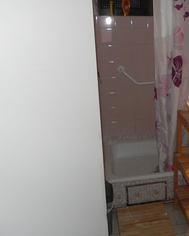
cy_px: 110
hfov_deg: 33.0
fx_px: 301
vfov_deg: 42.9
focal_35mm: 43
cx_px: 172
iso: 200
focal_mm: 5.2
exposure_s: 1/30
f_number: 2.8
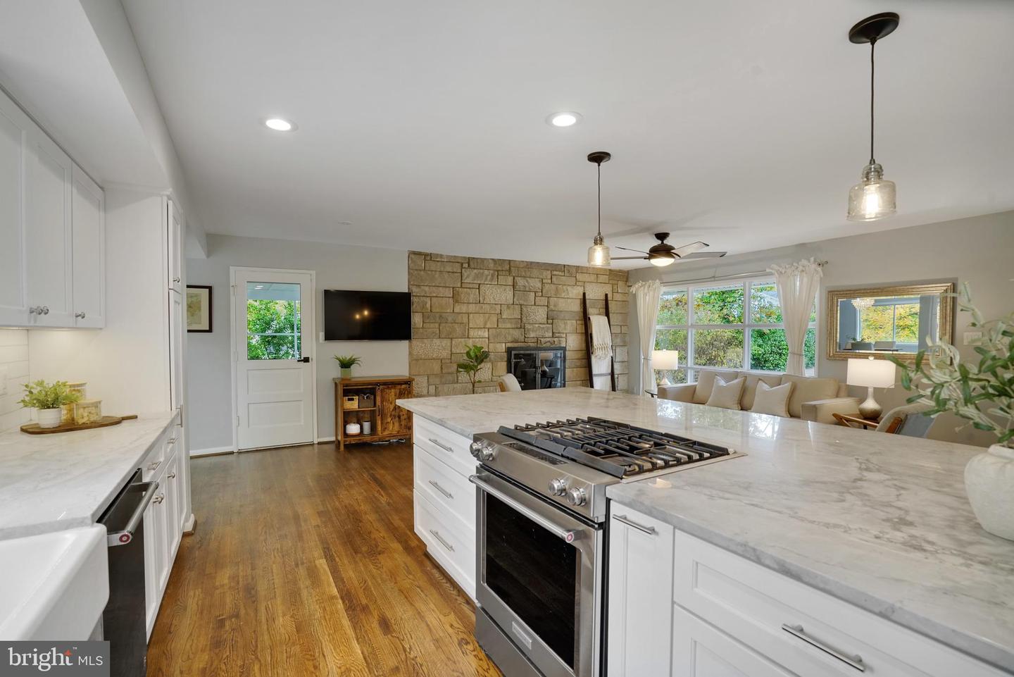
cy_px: 338
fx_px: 451
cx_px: 507
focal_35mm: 16
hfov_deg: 96.7
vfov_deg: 73.8
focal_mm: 16
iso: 1250
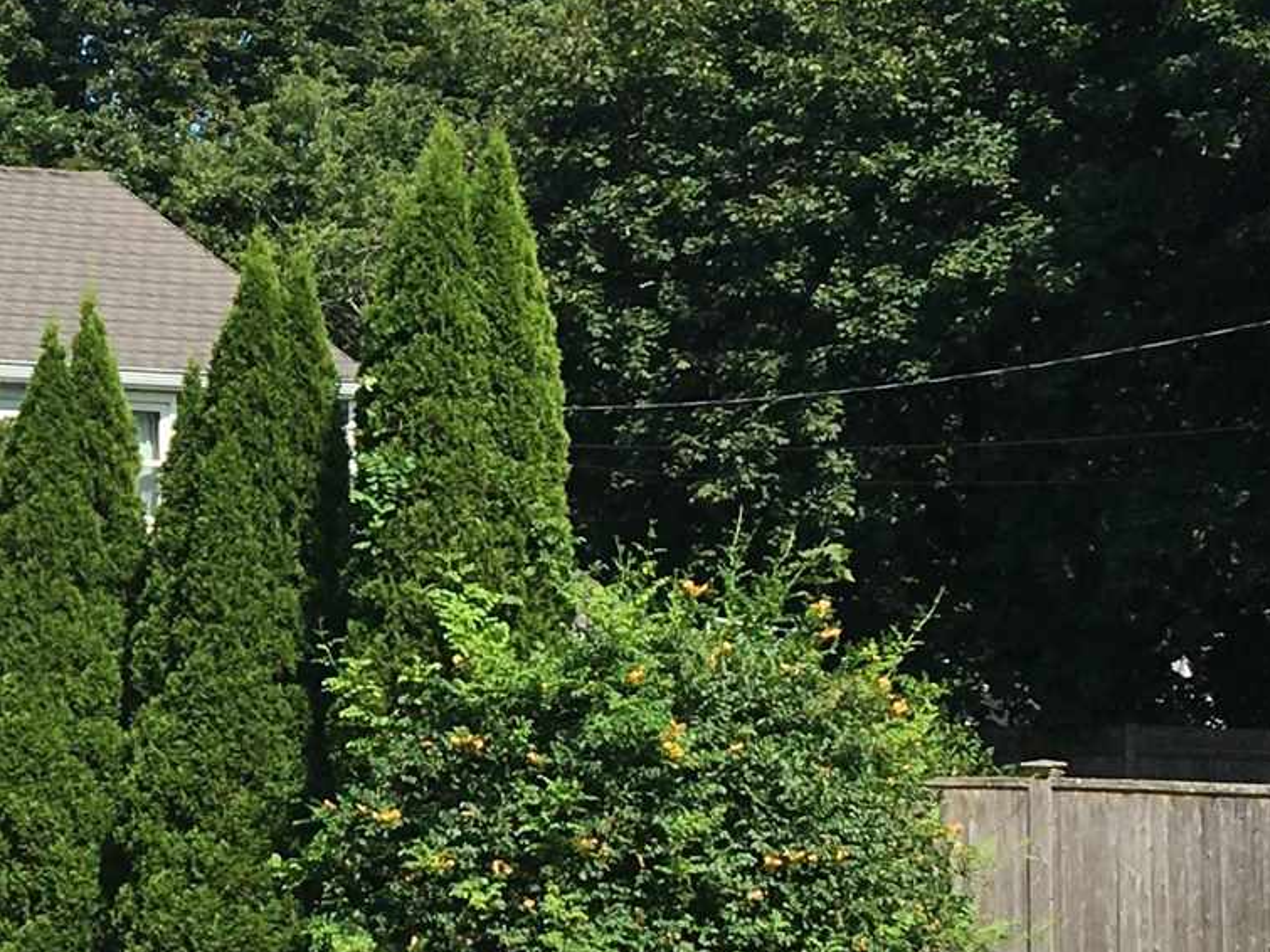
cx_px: -82
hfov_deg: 16.3
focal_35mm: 118
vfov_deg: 12.5
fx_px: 4329
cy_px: 548
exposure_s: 1/1425
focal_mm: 4.15
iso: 25
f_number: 2.2
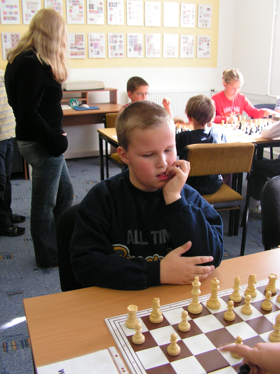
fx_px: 388
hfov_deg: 39.7
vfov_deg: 51.4
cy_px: 187
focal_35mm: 36
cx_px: 140
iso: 160
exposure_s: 1/40
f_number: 3.2
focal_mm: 6
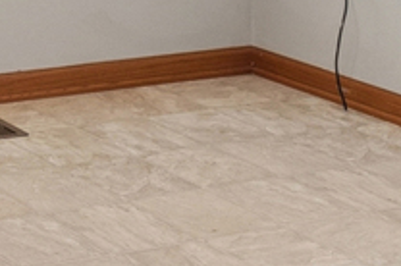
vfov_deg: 10.3
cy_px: -343
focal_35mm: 117
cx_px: -443
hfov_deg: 14.2
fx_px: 1301
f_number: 8
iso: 400
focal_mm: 10
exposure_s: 1/40
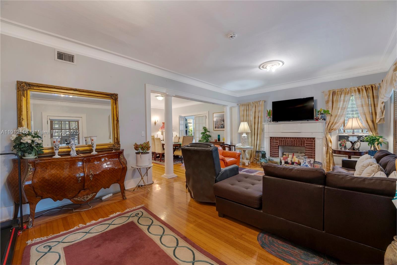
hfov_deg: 104.3
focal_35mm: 14
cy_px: 132
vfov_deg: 81.2
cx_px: 198
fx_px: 154
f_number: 8
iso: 100
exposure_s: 1/30
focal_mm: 14
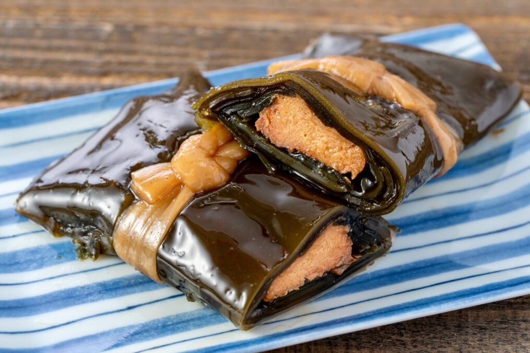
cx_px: 267
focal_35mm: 91
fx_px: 1339
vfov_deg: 15.0
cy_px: 175
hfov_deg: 22.4
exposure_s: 1/100
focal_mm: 90
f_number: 9
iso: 200
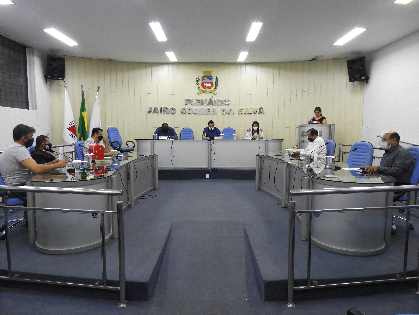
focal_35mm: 24
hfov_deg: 71.6
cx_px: 210
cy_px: 158
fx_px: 291
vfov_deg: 56.8
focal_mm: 4.3
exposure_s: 1/25
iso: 400
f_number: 3.3
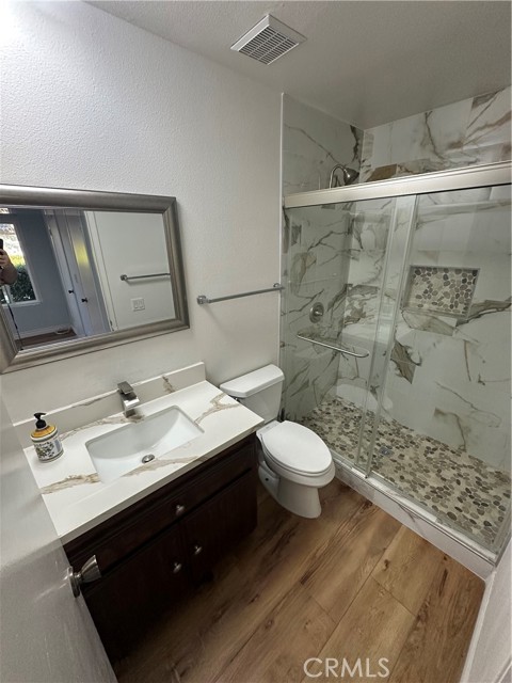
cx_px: 256
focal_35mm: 14
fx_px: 276
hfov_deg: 85.7
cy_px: 342
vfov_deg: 102.1
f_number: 2.2
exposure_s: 1/120
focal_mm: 2.22
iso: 200
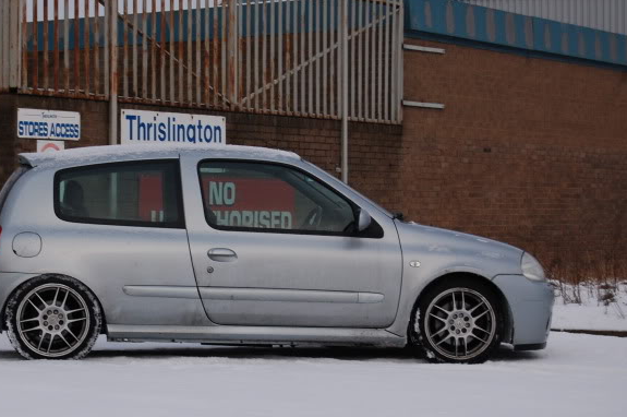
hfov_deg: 17.8
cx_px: 211
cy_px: 253
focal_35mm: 115
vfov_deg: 11.9
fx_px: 1995
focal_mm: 55
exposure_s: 1/30
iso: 640
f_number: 5.6
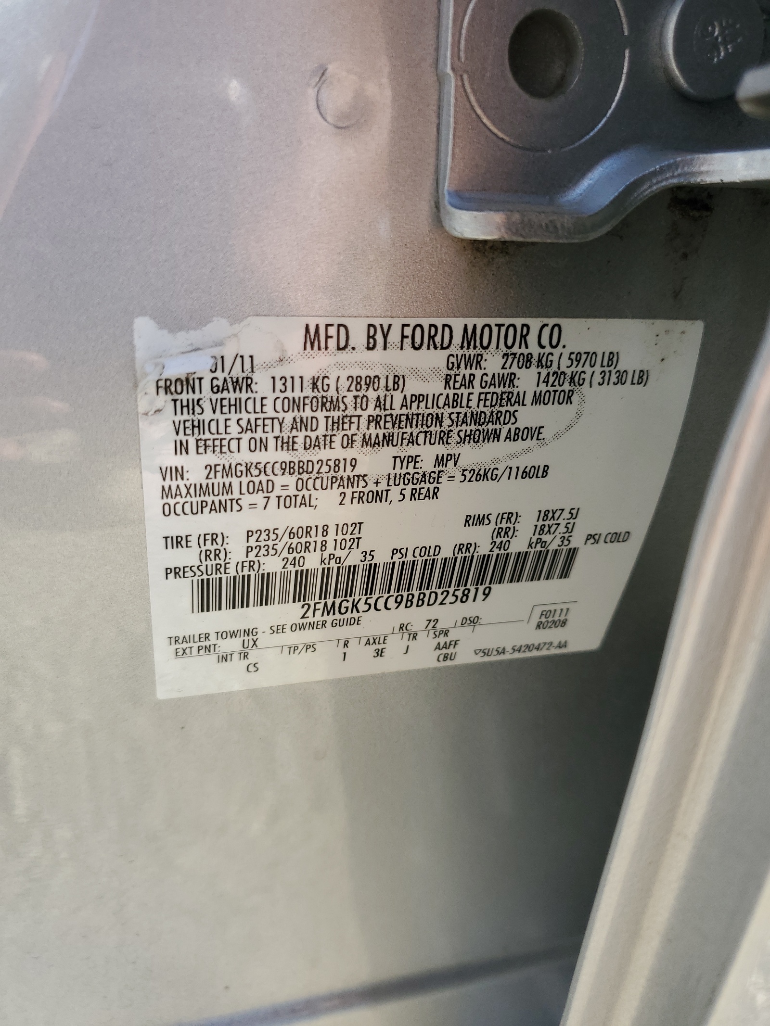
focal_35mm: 26
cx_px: 385
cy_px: 513
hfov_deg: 53.1
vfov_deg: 67.3
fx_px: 771
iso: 50
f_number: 1.5
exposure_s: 1/500
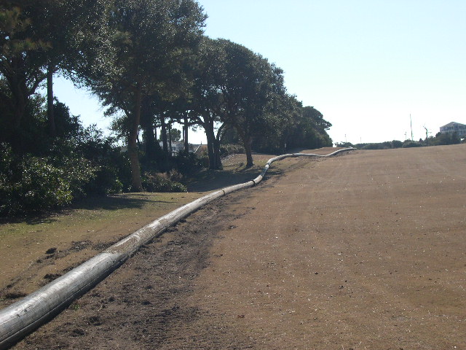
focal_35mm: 62
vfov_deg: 23.7
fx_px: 835
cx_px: 233
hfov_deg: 31.2
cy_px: 175
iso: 100
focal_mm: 13.2
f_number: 9.6
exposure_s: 1/170
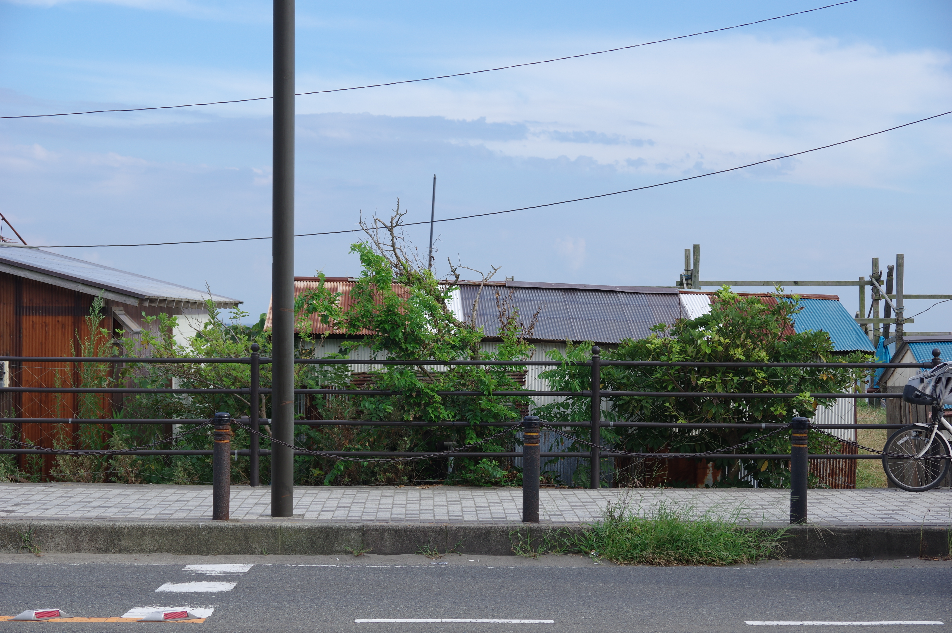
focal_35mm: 79
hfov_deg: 25.7
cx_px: 476
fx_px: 2087
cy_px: 316
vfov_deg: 17.2
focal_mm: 53
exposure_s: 1/160
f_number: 7.1
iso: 100
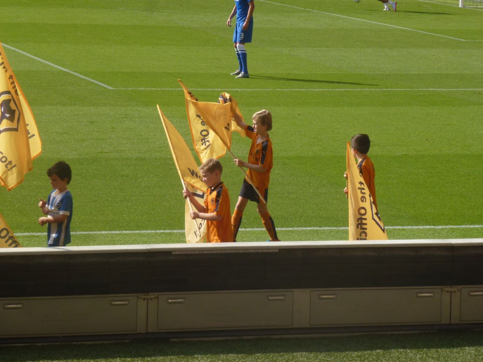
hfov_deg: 12.7
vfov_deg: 9.6
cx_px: 242
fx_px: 2163
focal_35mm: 155
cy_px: 181
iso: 100
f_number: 5.6
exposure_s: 1/250
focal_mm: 27.7
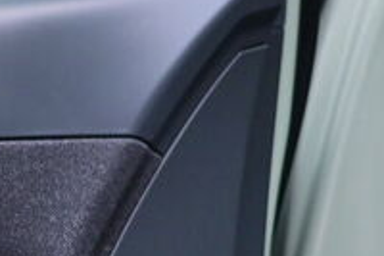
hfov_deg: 5.6
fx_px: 3837
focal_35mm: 360
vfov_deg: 3.8
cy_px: 343
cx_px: -276
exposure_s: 1/400
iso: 400
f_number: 2
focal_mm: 50
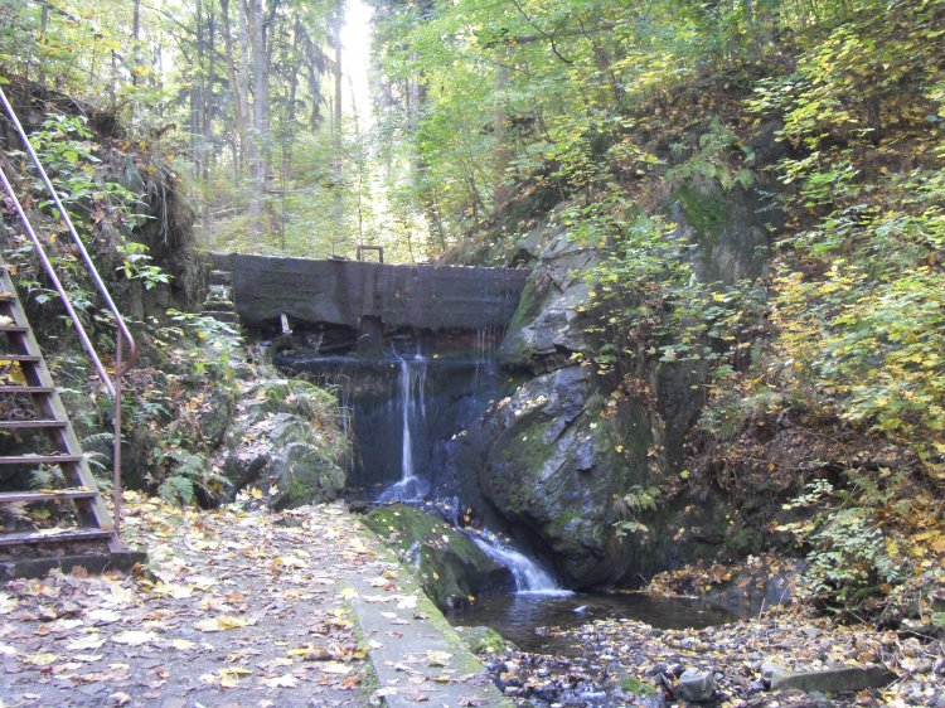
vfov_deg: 36.8
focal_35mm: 39
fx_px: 1064
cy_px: 354
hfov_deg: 47.9
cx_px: 472
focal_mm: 6.6
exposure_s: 1/10
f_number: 3.5
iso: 200
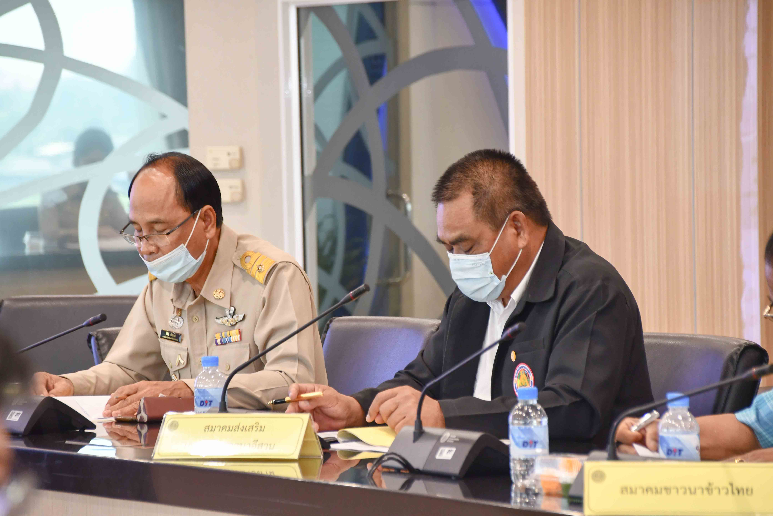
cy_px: 258
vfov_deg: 5.9
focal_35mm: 232
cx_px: 386
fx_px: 4981
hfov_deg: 8.9
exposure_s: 1/60
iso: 1100
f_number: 6
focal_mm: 155
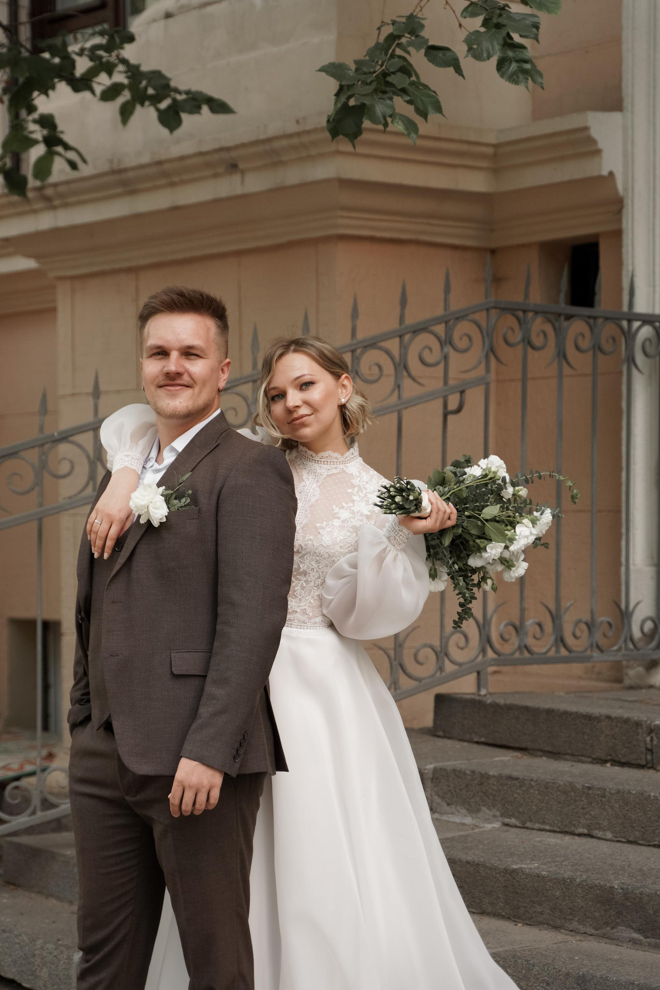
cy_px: 606
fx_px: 2117
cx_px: 227
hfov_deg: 17.7
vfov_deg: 26.3
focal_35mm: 77
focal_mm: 58
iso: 250
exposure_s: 1/800
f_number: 2.8
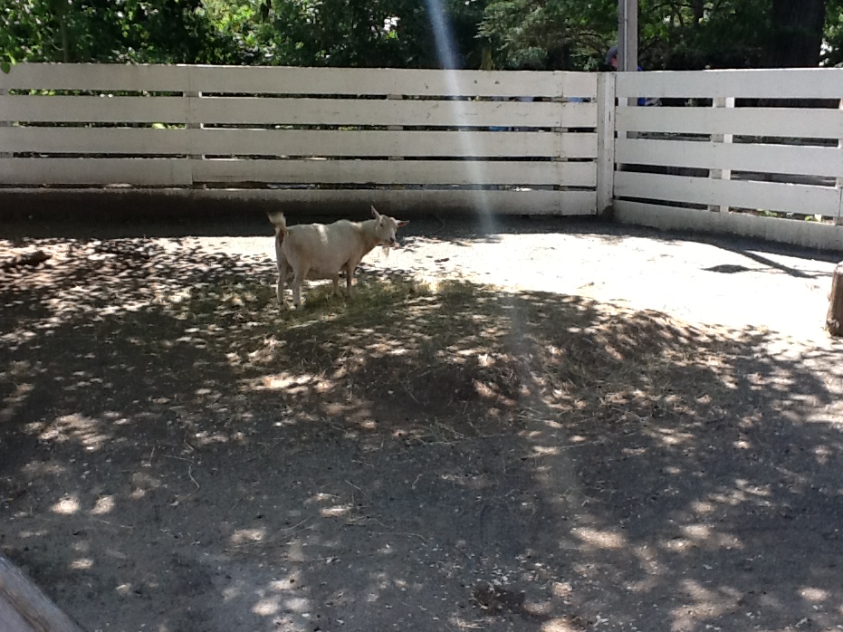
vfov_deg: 42.9
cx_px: 421
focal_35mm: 33
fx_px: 804
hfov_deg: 55.4
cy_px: 311
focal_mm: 2.03
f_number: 2.4
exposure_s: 1/315
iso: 64
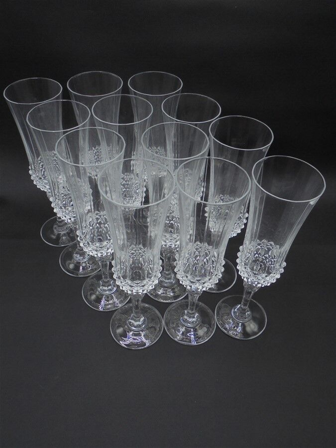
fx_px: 375
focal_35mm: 29
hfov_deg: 48.2
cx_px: 168
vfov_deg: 61.7
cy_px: 224
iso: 100
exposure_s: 1/50
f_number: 3.7
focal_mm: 5.3
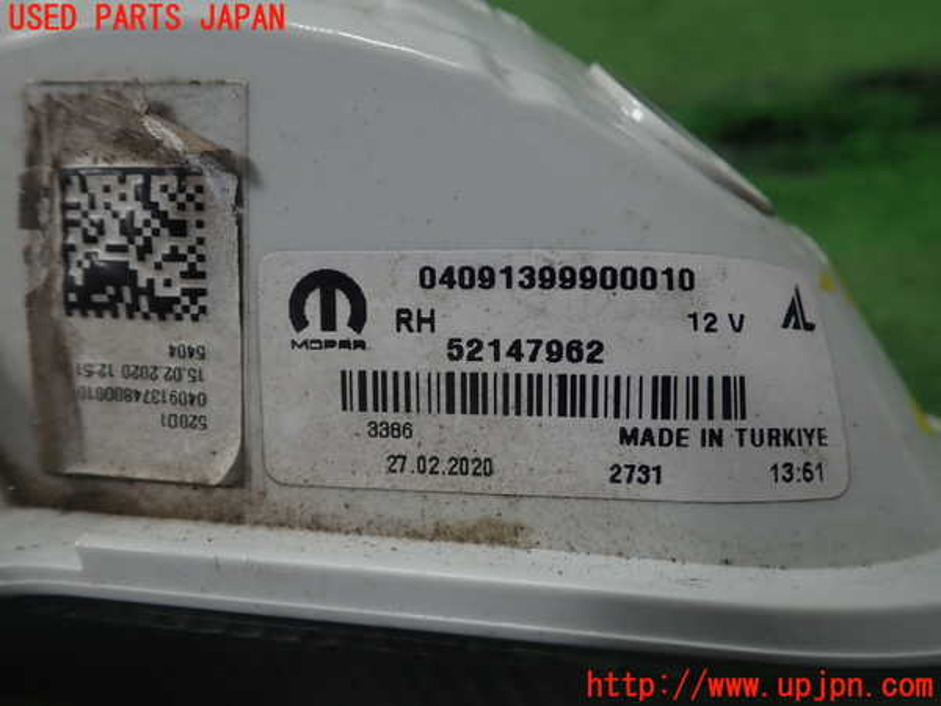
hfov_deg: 60.0
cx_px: 470
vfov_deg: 46.8
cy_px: 353
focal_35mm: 30
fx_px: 816
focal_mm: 5.5
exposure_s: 1/125
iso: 125
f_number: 2.3
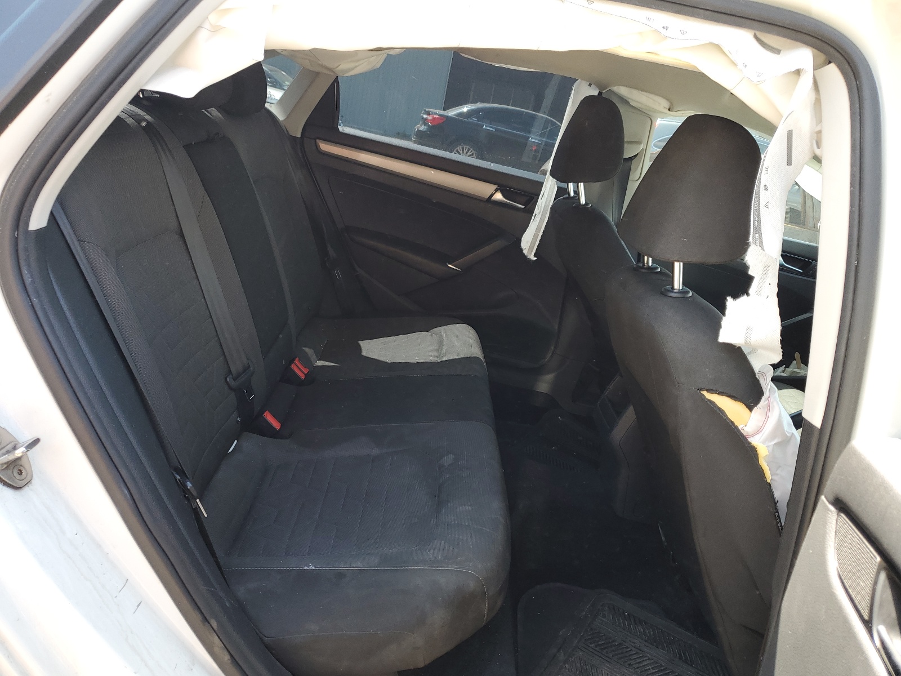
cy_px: 338
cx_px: 450
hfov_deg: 67.3
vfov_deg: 53.1
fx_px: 677
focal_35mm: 26
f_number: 1.5
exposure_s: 1/175
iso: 50
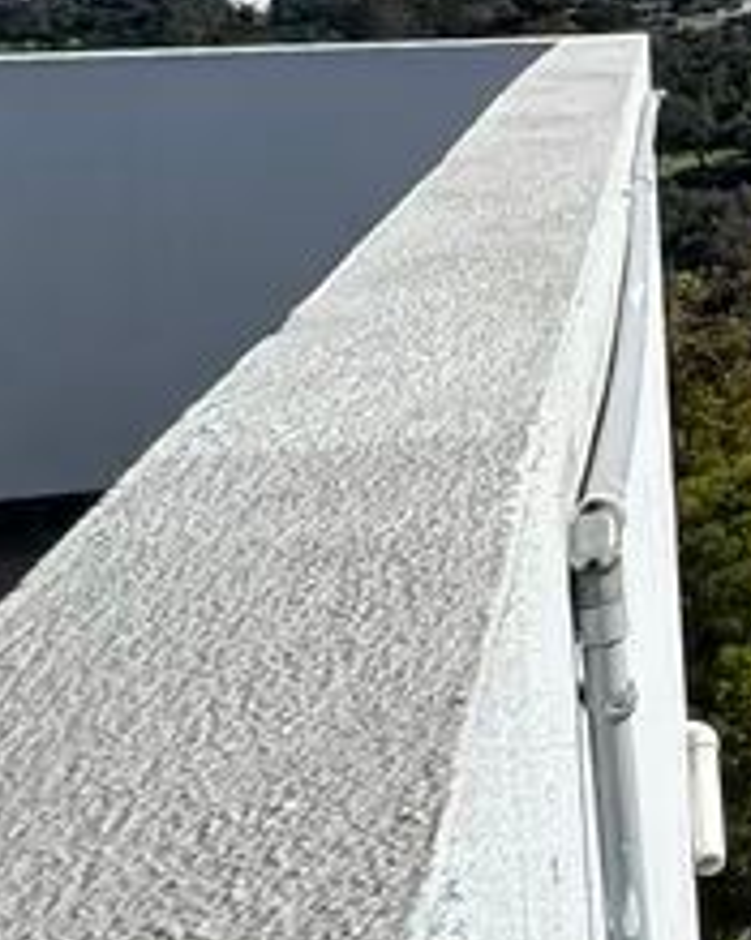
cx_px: 1785
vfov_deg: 24.6
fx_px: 2085
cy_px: 77
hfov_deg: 14.2
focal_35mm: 75
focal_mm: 2.22
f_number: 2.2
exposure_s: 1/2146
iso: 50
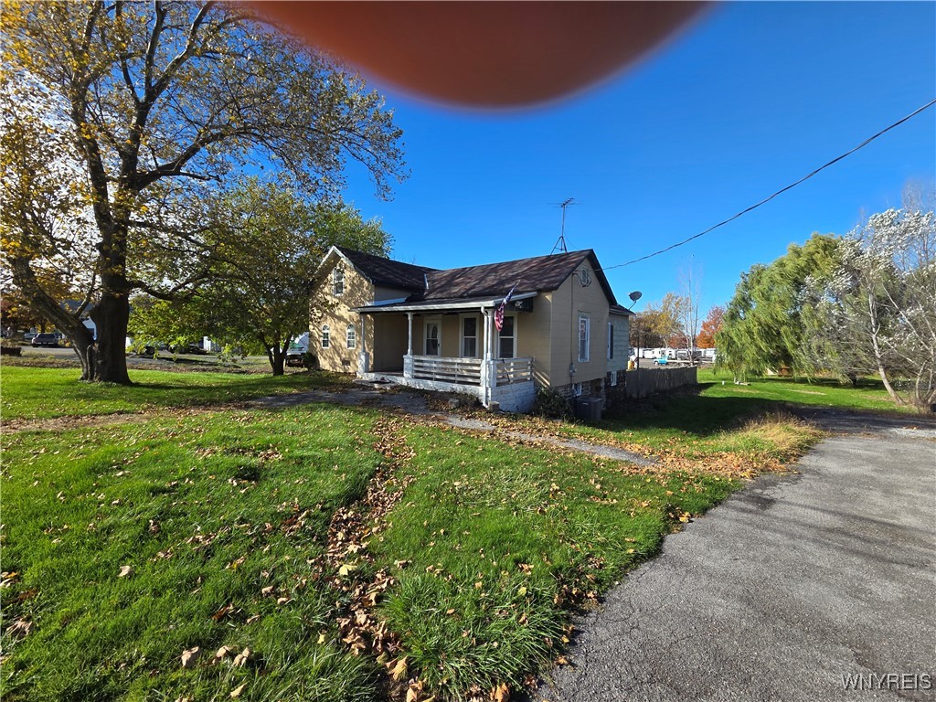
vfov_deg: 89.9
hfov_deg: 106.2
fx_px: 352
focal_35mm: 13
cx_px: 468
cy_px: 351
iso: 50
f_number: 2.2
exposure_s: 1/1269
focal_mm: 2.2
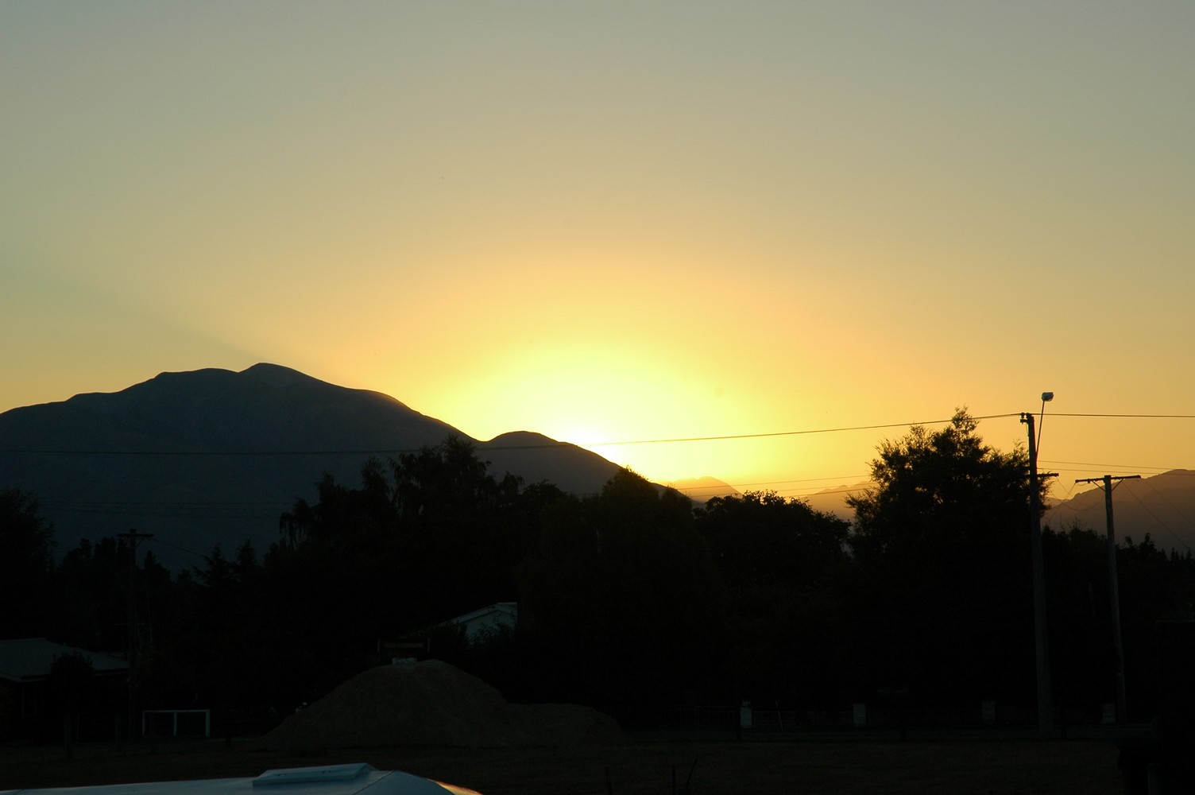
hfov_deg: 19.5
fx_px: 3482
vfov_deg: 13.0
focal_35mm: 105
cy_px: 398
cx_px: 598
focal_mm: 70
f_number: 10
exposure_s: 1/250
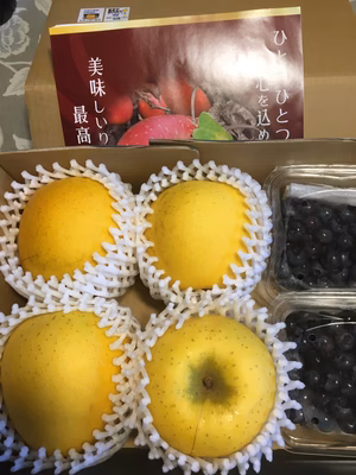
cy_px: 238
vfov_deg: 61.7
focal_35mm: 29
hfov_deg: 48.2
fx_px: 398
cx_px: 178
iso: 64
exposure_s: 1/30
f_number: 2.2
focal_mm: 4.15
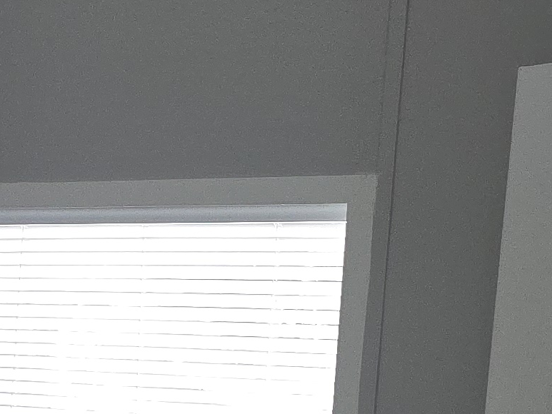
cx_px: -265
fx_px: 1898
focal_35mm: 119
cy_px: 629
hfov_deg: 15.3
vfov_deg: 11.9
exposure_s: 1/60
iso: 100
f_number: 1.7
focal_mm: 6.3
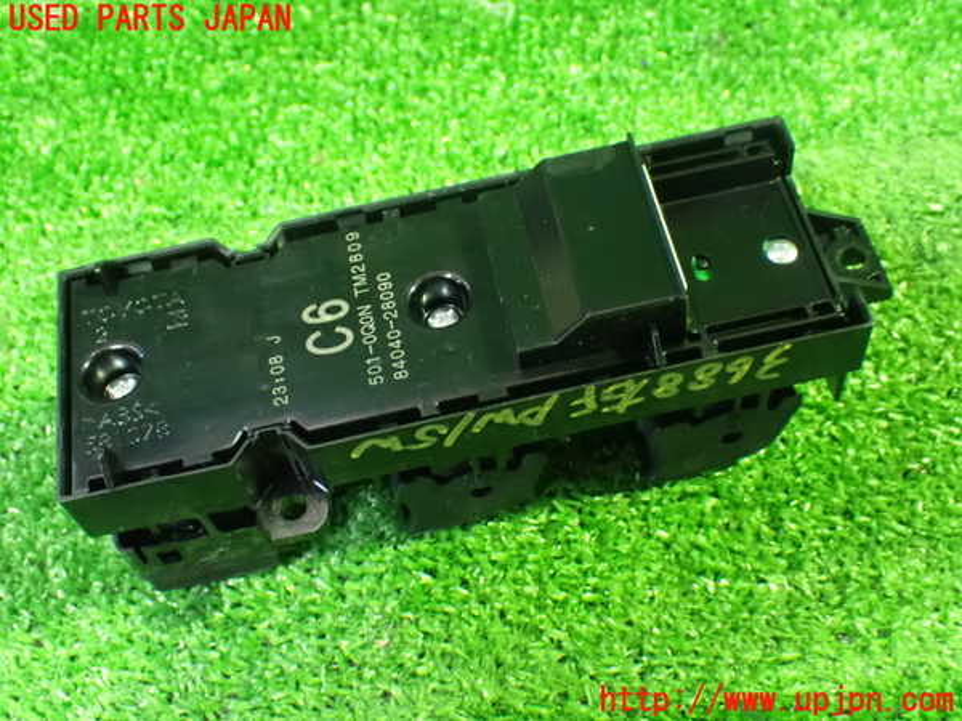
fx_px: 1223
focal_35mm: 44
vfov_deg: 32.9
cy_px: 360
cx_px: 481
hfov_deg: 42.9
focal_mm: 7.84
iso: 1600
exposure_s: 1/20
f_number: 2.9
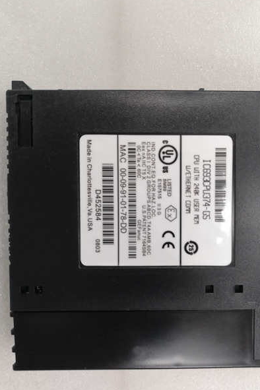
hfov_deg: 34.6
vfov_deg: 50.6
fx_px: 412
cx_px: 179
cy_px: 212
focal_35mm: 38
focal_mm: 3.95
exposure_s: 1/33.3
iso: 250
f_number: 1.8
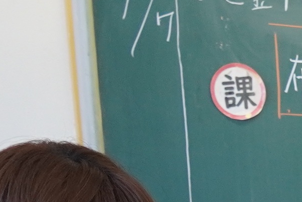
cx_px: 745
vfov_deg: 6.7
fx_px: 1594
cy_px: 535
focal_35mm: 190
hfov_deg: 9.5
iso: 640
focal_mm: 18
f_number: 4
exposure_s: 1/160
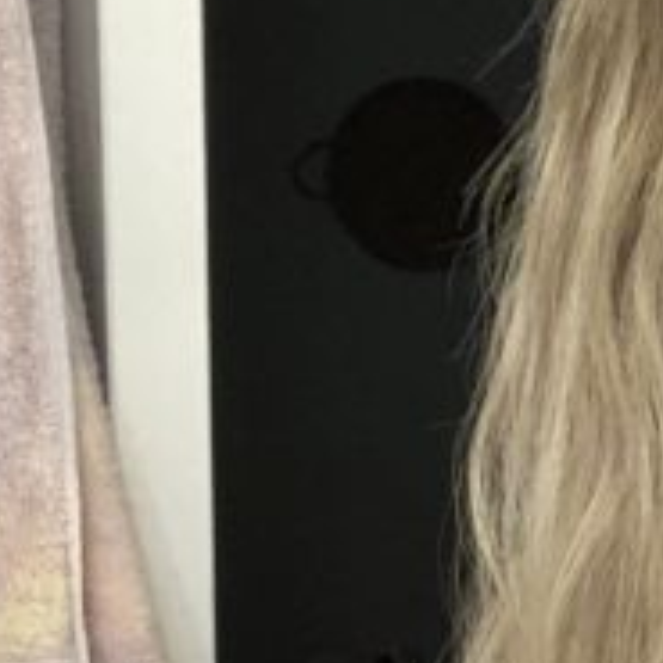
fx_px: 3402
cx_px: 640
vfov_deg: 11.1
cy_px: 573
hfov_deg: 11.0
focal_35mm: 157
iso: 100
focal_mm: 2.87
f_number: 2.2
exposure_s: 1/60
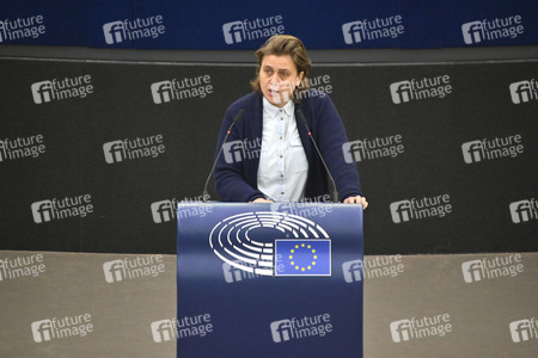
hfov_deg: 4.1
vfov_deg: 2.7
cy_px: 179
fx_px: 7472
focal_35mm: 500
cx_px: 269
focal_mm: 500
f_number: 6.3
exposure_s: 1/400
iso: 6400
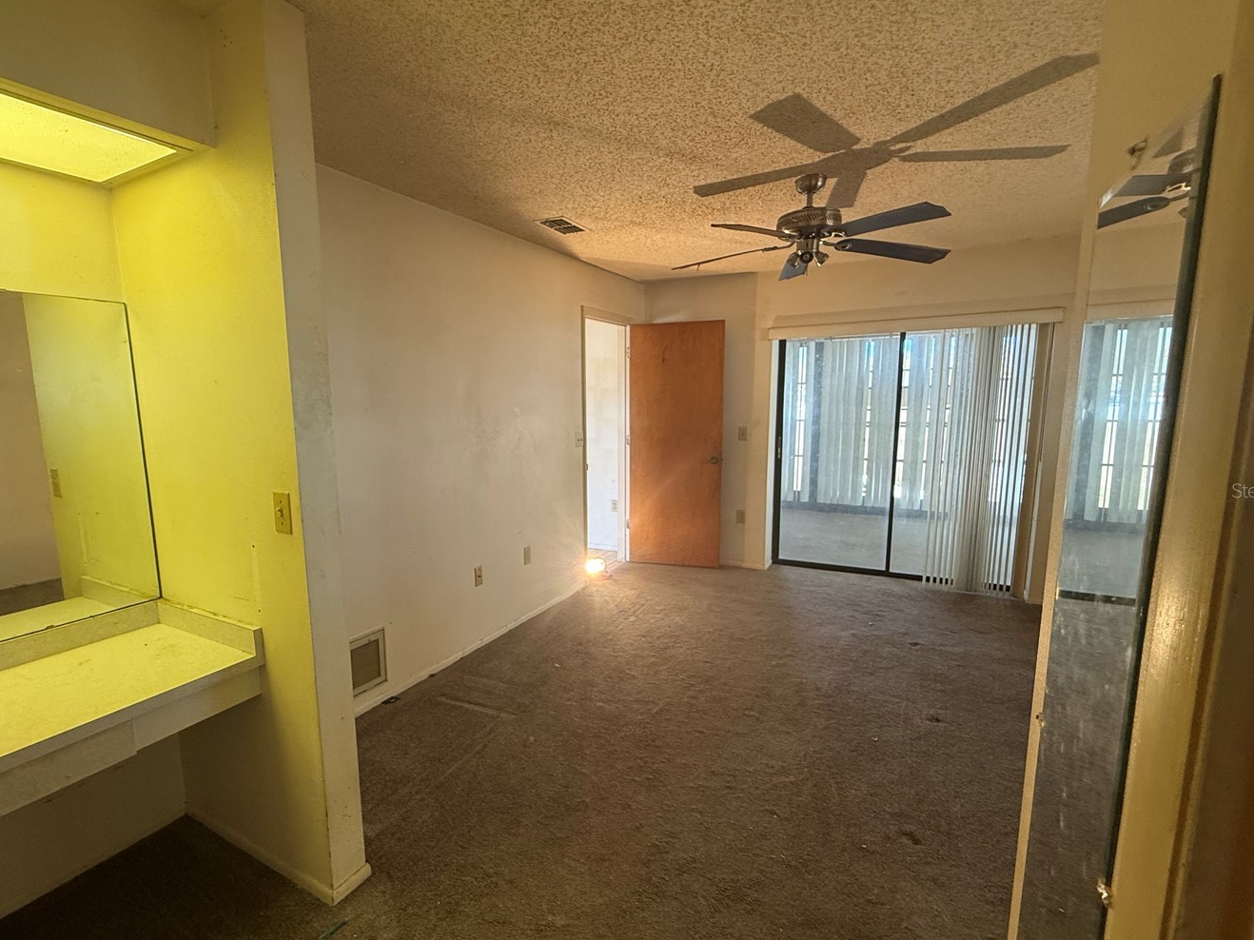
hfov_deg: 90.7
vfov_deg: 74.7
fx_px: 616
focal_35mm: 17
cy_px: 490
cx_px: 560
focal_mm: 2.22
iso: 160
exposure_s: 1/60
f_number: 2.2
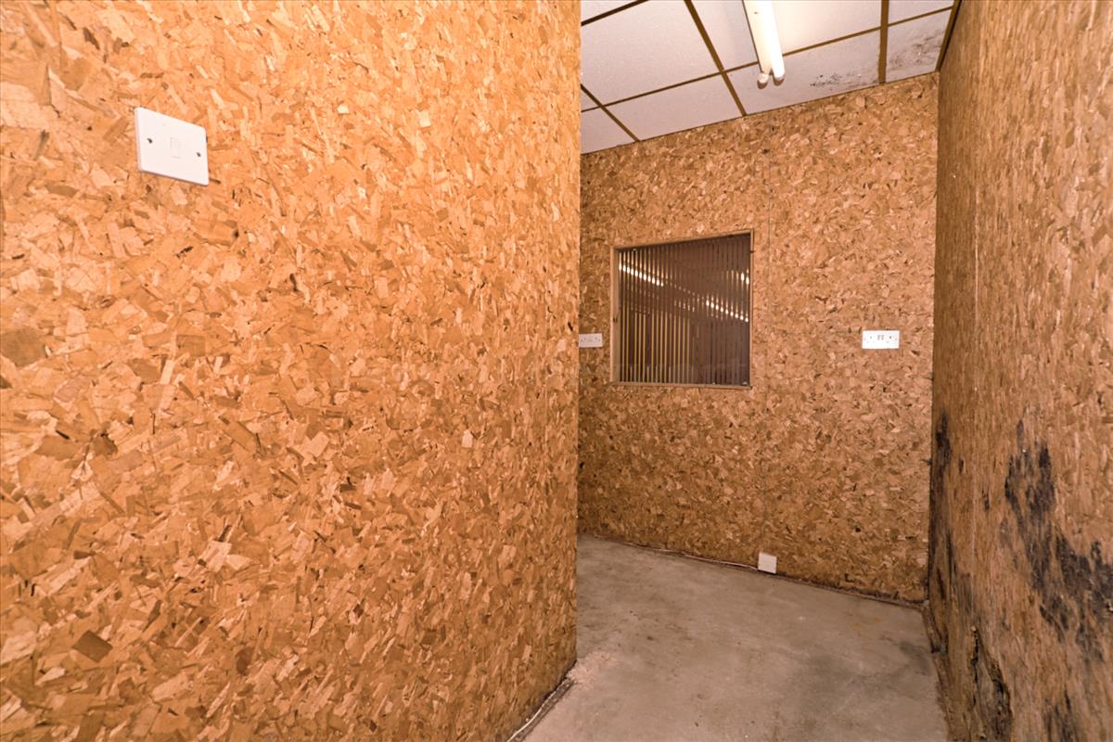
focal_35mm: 16
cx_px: 556
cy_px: 371
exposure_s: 1/60
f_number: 7.1
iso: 320
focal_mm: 16
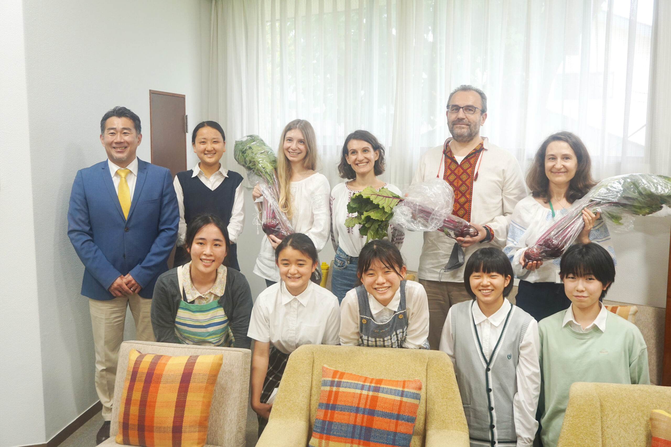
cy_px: 224
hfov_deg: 53.1
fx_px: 671
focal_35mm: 36
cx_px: 336
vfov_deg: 36.9
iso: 500
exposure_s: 1/160
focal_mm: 24
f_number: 4.5
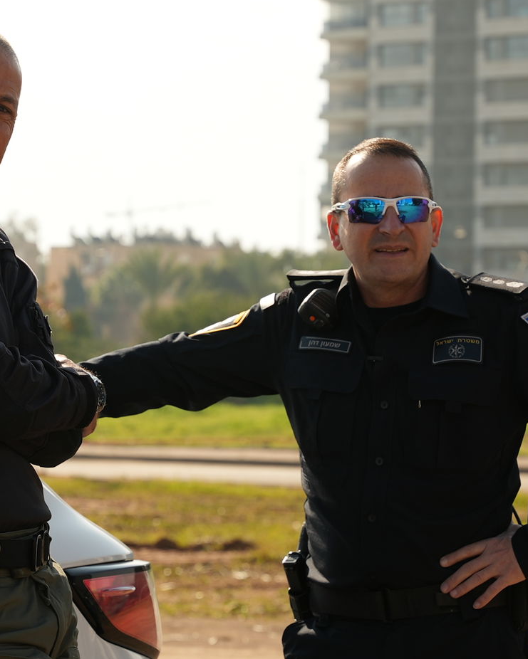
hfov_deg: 10.4
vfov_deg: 12.9
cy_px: 328
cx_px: 190
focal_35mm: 149
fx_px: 2910
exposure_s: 1/100
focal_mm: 70
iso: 80
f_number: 5
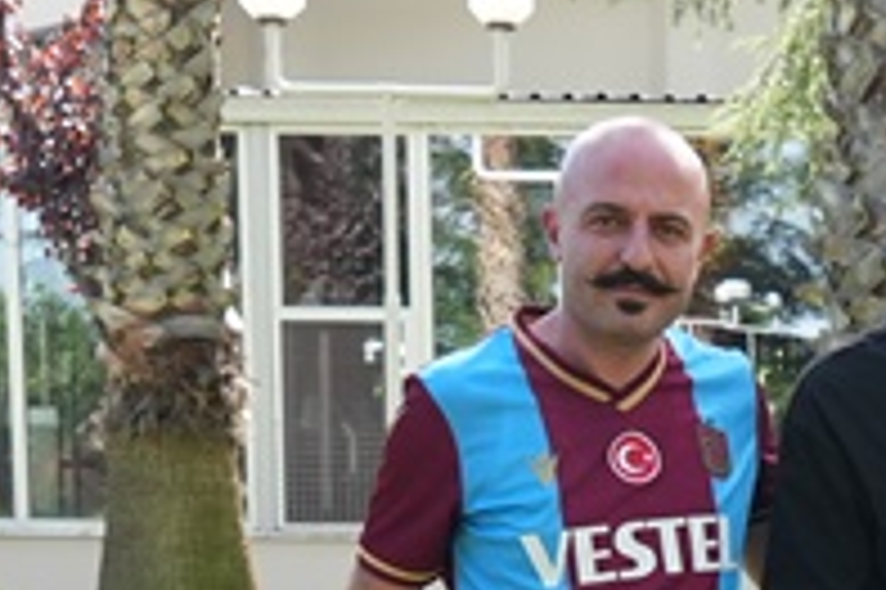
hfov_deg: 17.7
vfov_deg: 11.9
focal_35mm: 110
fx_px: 2705
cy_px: 862
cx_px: 1079
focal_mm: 24
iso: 400
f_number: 4.5
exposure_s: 1/400
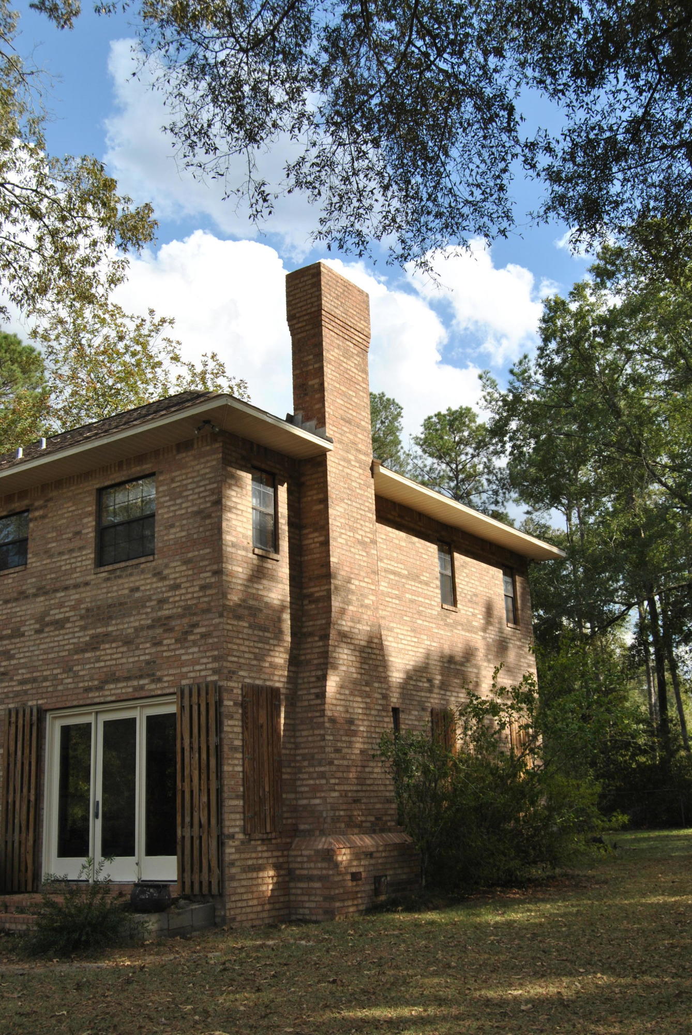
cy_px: 518
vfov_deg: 53.1
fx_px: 1035
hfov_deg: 37.0
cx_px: 346
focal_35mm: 36
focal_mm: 24
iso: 100
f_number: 9
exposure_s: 1/200
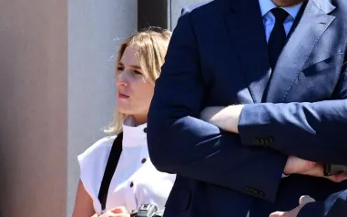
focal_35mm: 214
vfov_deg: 6.1
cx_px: 341
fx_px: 2023
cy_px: 87
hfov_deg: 9.7
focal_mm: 70
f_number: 11
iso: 2500
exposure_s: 1/2000
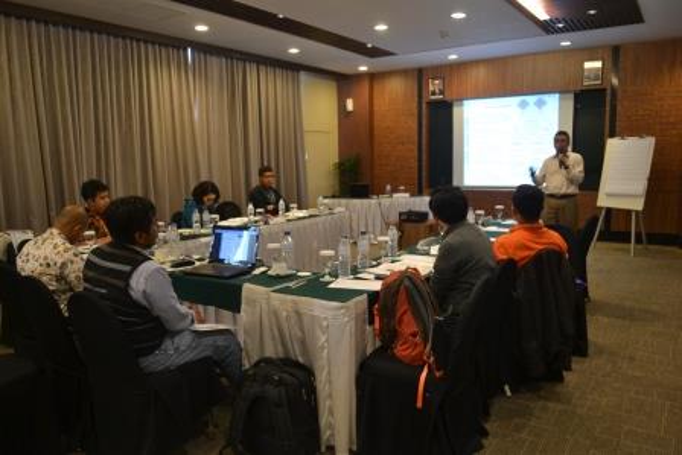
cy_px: 228
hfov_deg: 67.4
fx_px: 512
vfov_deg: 48.0
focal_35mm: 27
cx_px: 341
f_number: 3.5
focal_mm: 18
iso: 500
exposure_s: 1/15
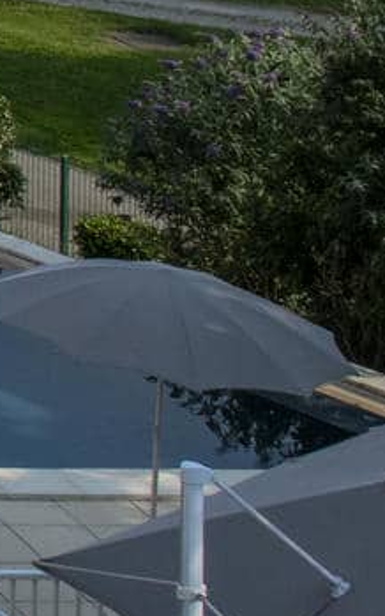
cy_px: -196
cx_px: -1065
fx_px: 2738
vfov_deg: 12.4
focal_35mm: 163
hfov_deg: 6.7
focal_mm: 31
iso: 500
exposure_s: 1/800
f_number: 11
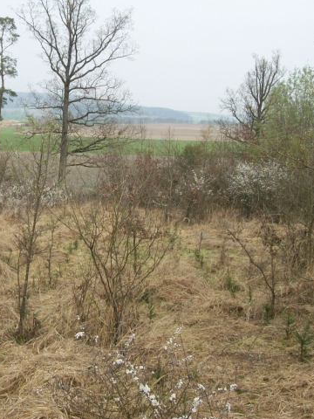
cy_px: 162
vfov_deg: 32.1
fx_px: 726
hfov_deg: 24.0
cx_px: 62
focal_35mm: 60
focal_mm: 6
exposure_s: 1/511
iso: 80
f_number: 2.7
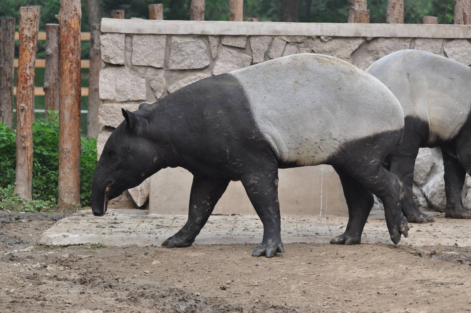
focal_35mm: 150
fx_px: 1960
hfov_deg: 13.7
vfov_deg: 9.1
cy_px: 156
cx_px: 236
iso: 400
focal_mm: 100
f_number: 5.6
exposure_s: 1/500
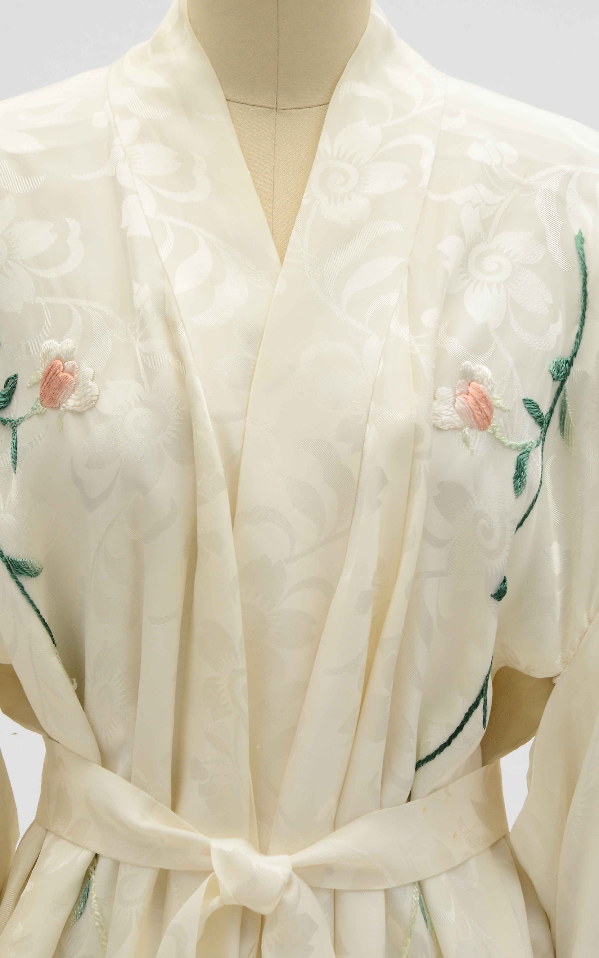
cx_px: 289
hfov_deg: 7.8
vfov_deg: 12.4
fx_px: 4402
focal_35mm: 169
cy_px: 481
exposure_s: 1/80
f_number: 13
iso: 400
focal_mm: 105
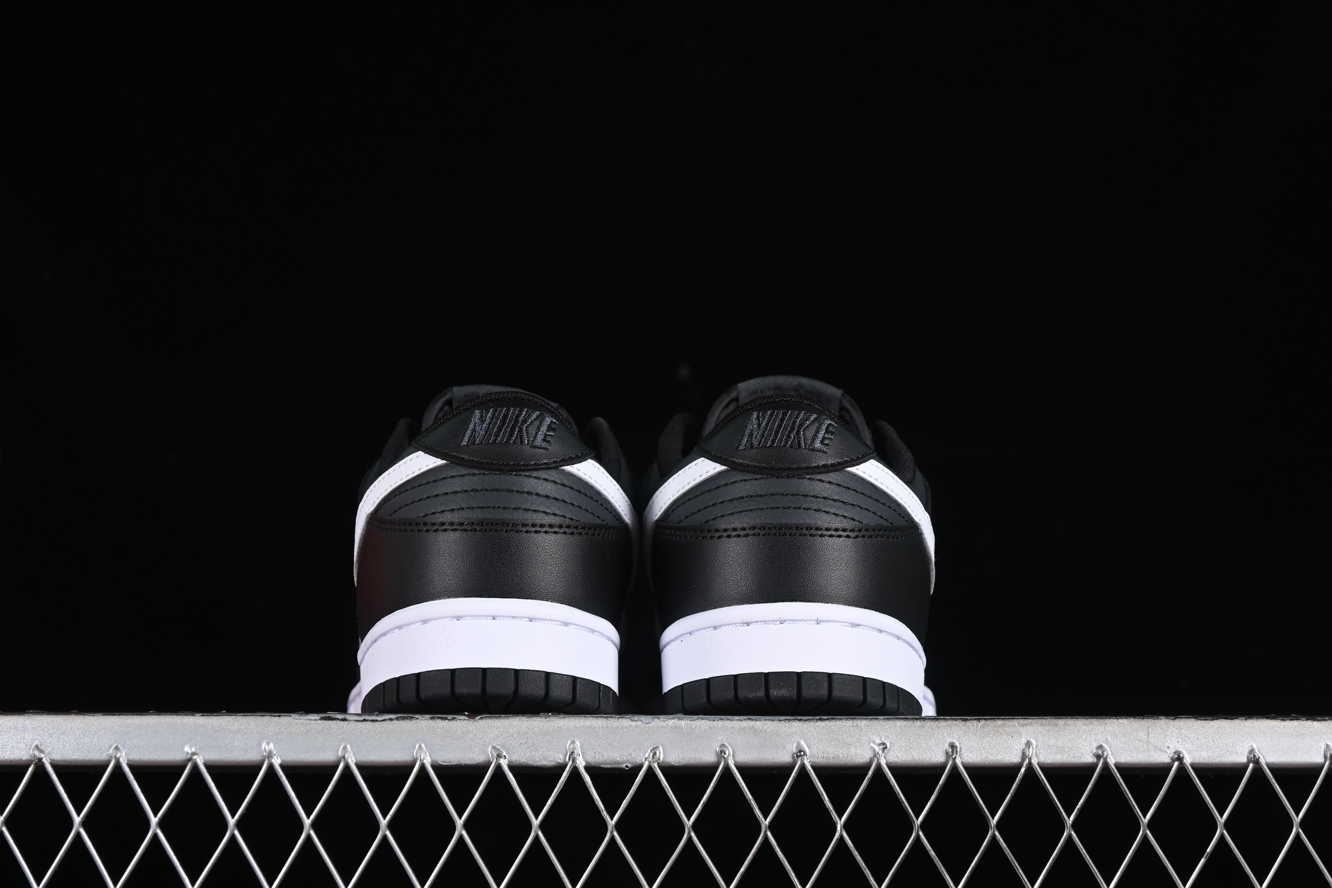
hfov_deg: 27.0
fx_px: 2775
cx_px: 666
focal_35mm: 75
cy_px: 444
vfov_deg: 18.2
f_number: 6.3
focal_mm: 50
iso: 160
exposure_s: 1/60
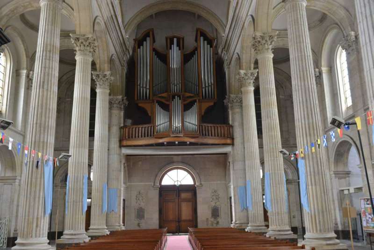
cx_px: 187
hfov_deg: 55.8
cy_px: 125
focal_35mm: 34
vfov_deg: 38.9
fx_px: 353
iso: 4000
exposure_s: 1/250
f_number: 4.5
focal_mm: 34
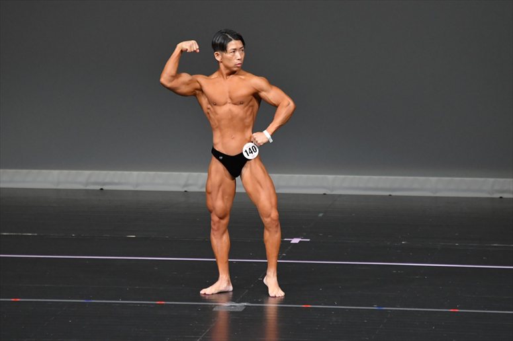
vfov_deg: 4.0
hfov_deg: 6.0
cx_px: 256
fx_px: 4914
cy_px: 170
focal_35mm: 345
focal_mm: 230
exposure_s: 1/400
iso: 4000
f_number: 5.6
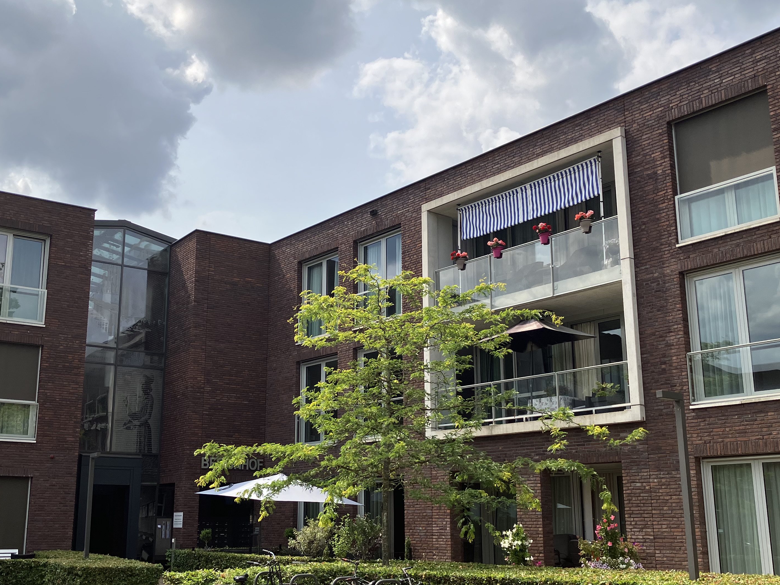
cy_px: 325
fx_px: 901
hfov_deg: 46.7
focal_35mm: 40
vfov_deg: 35.9
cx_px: 348
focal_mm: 3.99
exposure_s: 1/2208
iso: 32
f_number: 1.8
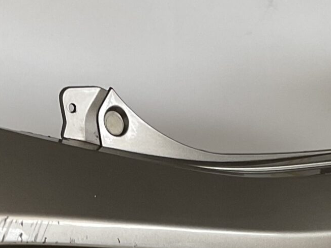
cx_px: 178
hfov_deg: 17.3
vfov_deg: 12.4
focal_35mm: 114
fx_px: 1090
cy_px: 369
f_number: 1.8
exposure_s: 1/50
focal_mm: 3
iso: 40
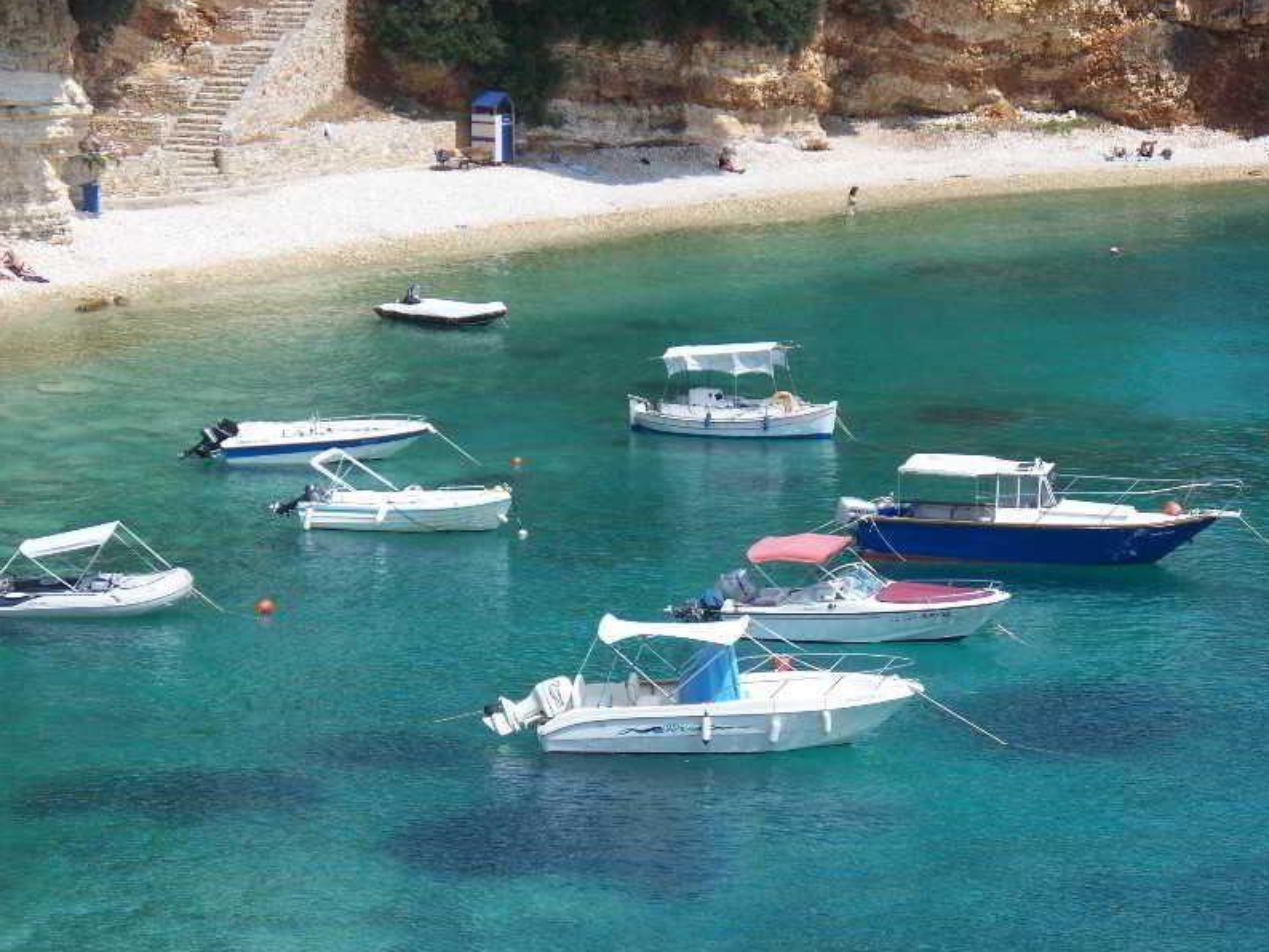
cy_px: 474
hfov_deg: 14.3
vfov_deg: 10.8
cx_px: 638
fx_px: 5061
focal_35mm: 138
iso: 80
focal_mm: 28.83
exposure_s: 1/640
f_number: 4.4
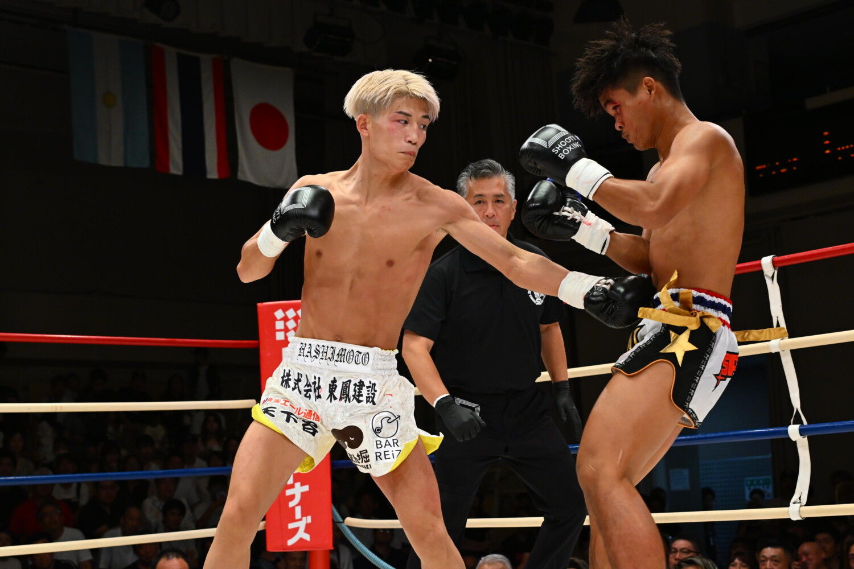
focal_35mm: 63
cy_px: 284
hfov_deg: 31.9
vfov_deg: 21.6
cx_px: 427
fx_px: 1494
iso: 2000
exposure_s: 1/1250
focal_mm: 42
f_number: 4
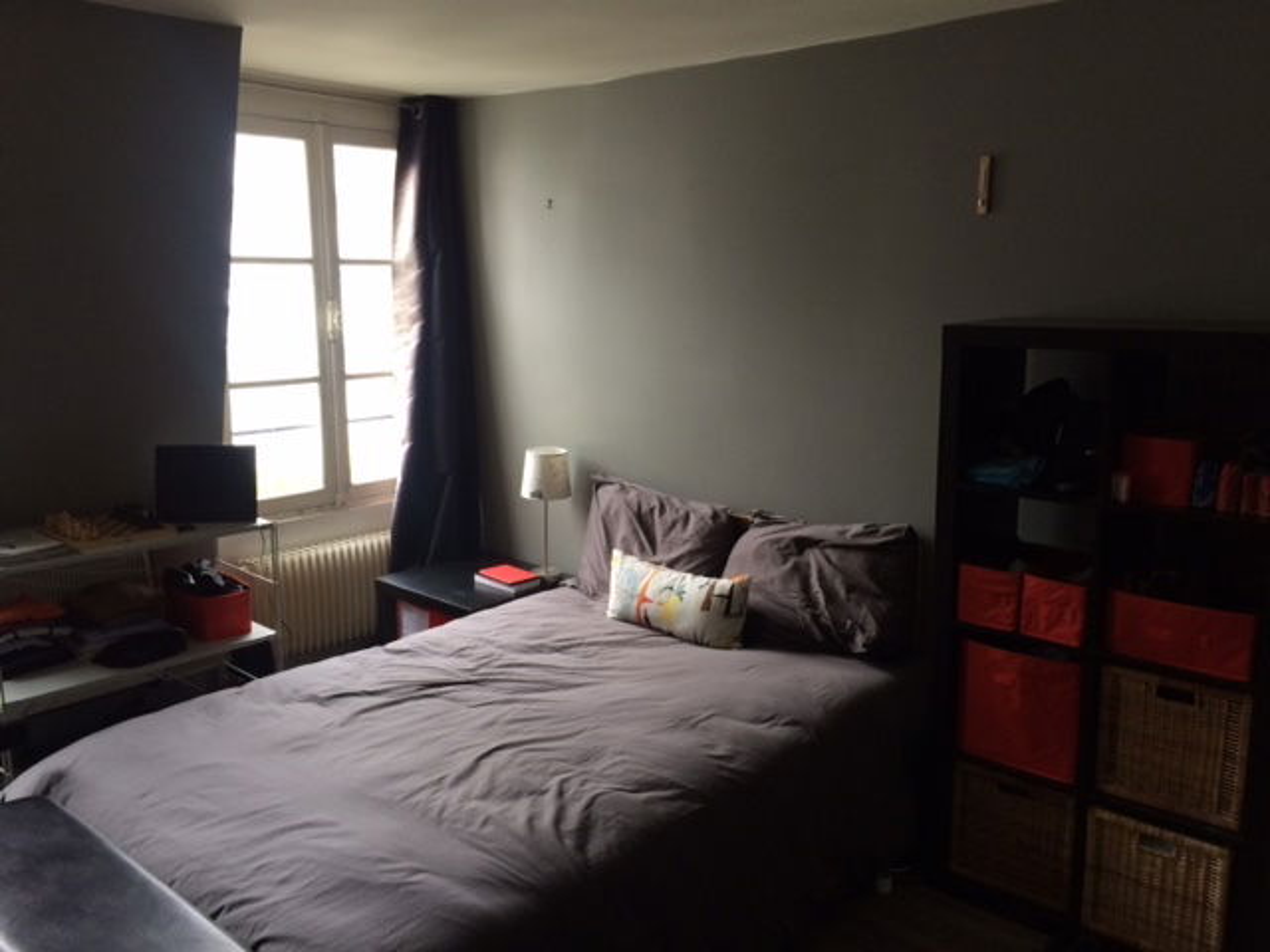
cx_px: 635
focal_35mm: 29
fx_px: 1064
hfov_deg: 61.7
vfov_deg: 48.2
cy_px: 476
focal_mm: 4.15
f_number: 2.2
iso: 40
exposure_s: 1/33
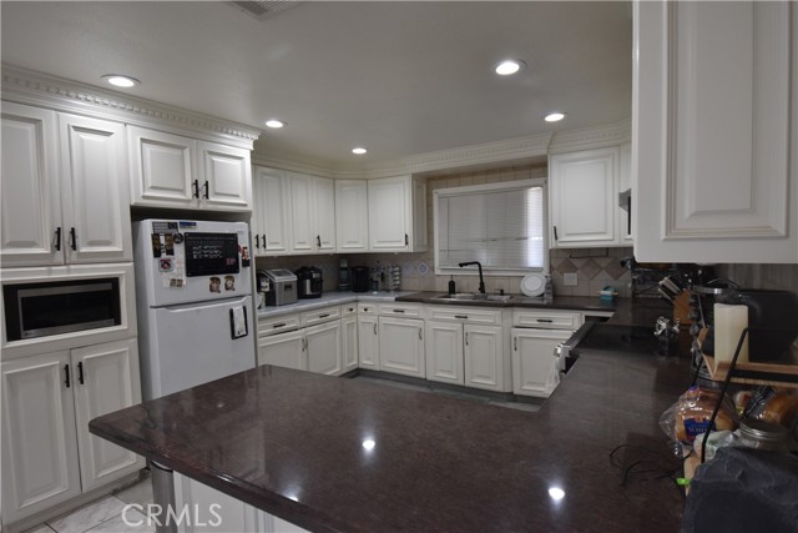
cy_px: 266
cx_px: 399
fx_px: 432
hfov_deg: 85.4
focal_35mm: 20
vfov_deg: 63.2
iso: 800
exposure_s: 1/200
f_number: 3.8
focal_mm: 13
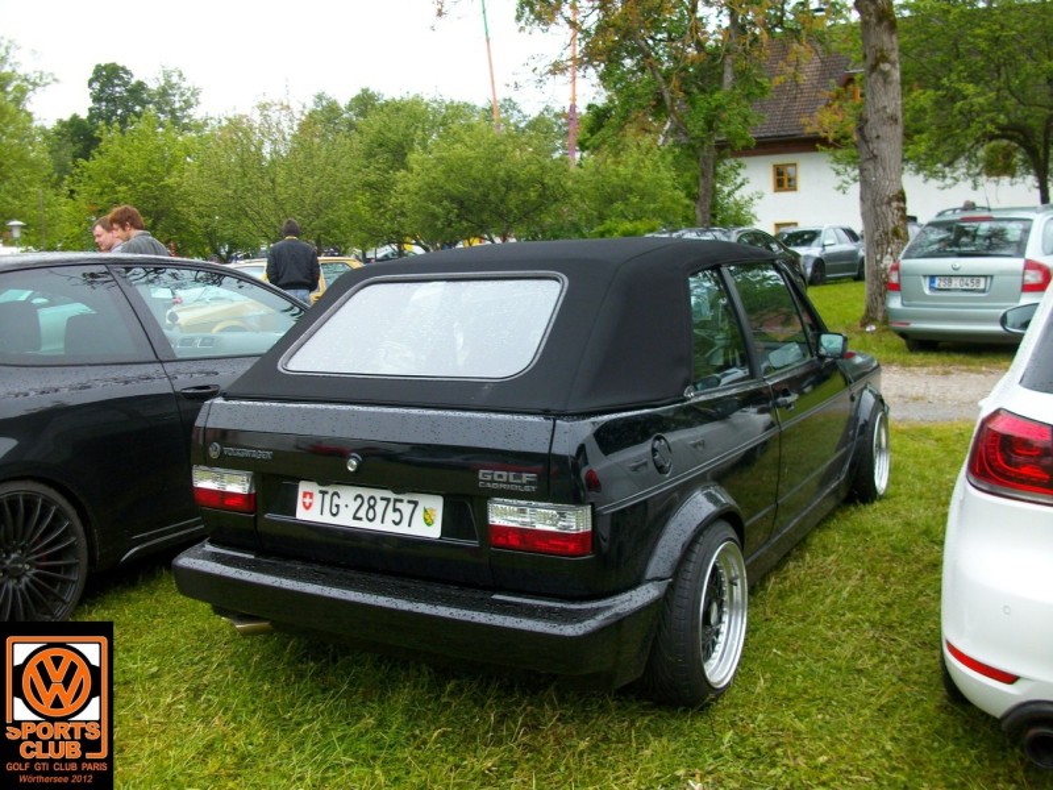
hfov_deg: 54.0
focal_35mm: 34
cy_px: 395
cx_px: 526
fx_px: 1034
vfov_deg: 41.8
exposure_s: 1/126
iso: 80
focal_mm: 5.7
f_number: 2.9
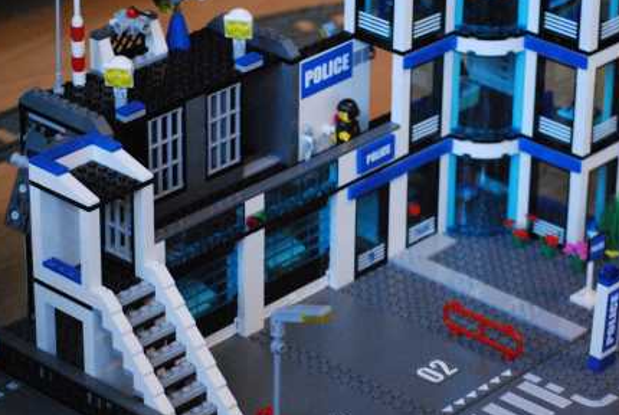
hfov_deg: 16.7
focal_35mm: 123
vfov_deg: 11.2
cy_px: 130
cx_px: 351
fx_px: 2113
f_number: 4
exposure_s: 1/50
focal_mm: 55
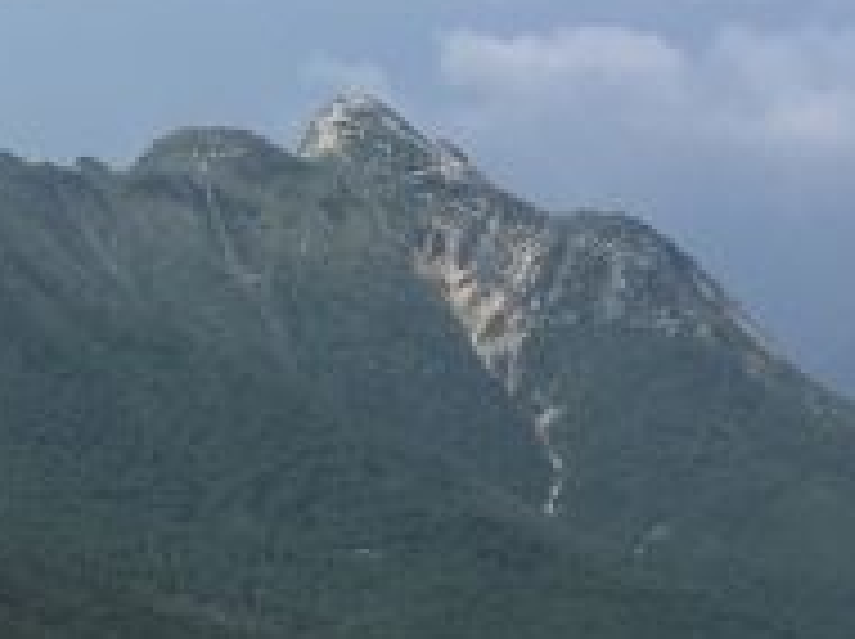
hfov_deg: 16.8
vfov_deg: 13.7
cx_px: -396
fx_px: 2640
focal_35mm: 107
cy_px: 115
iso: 32
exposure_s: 1/3300
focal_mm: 4.15
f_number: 2.2
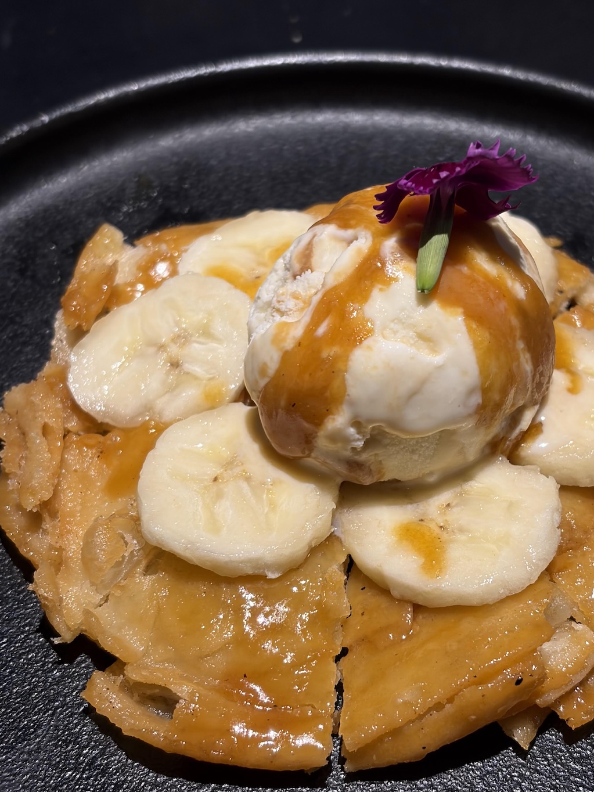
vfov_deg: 31.7
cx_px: 339
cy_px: 427
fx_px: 1396
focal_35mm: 61
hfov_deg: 24.0
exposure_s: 1/50
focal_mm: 5.96
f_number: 1.6
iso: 80
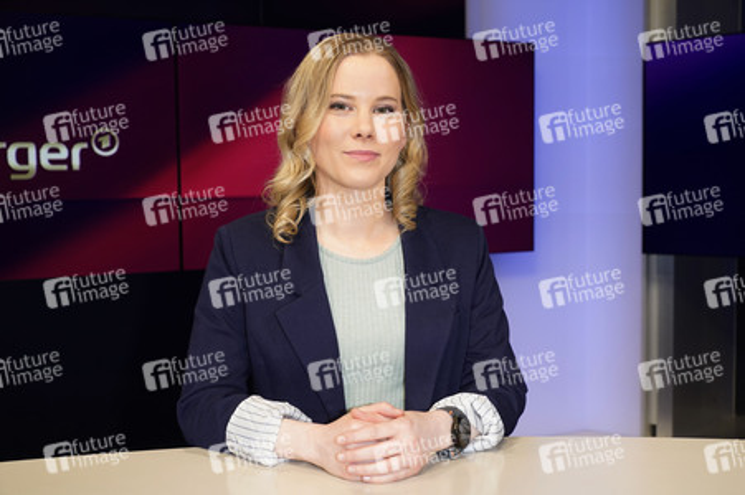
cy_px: 248
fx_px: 951
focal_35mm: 46
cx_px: 372
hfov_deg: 42.8
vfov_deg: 29.2
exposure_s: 1/160
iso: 2000
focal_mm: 46
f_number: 5.6
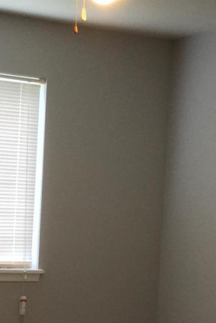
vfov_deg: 22.6
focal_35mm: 89
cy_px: 248
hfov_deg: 15.3
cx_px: 59
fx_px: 801
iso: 160
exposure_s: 1/30
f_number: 2.4
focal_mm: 3.3
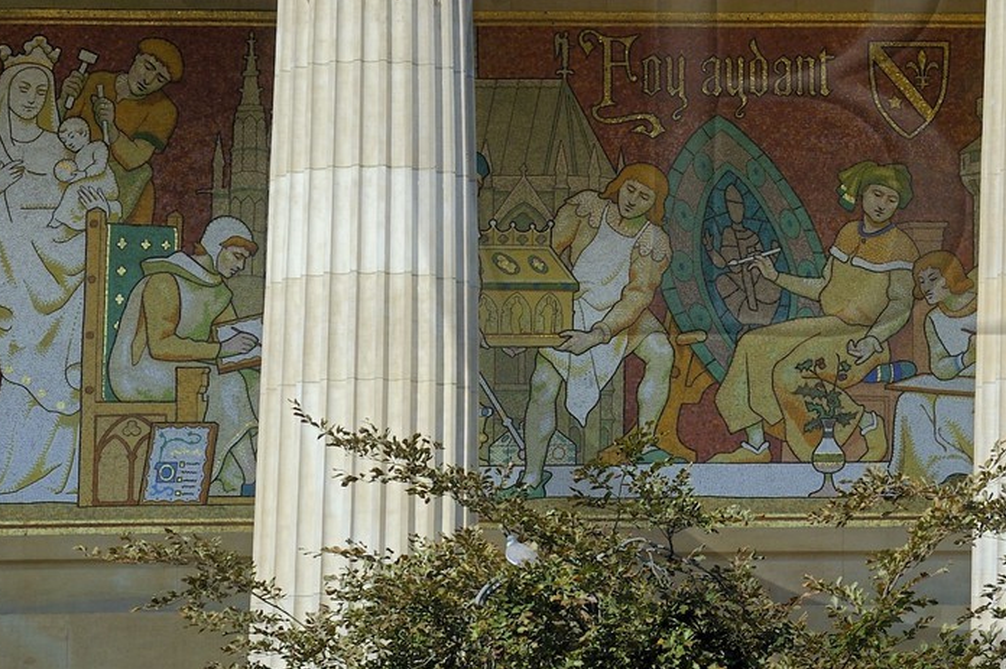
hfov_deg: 5.6
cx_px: 996
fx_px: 10276
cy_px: 100
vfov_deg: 3.7
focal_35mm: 368
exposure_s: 1/200
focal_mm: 160
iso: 200
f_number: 14
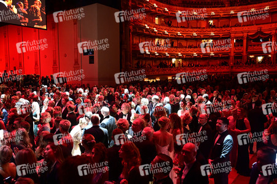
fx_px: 238
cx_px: 138
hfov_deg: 60.3
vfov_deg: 42.3
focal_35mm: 31
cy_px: 92
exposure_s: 1/200
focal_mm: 31
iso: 5000
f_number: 3.2
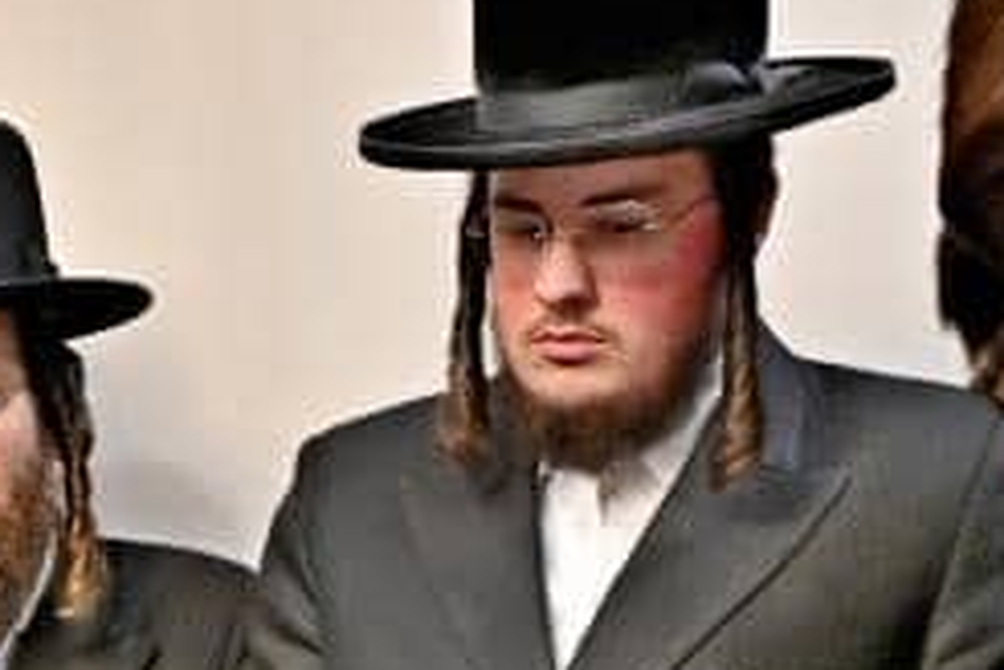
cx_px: -318
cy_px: 1170
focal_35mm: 100
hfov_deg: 18.9
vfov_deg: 12.6
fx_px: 2789
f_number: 4
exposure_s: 1/200
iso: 1250
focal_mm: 24
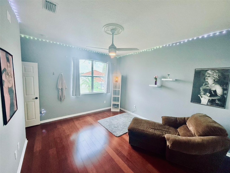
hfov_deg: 102.1
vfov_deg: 85.7
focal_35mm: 14
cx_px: 115
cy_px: 86
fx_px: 93
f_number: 2.2
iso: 250
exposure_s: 1/120
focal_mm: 2.22
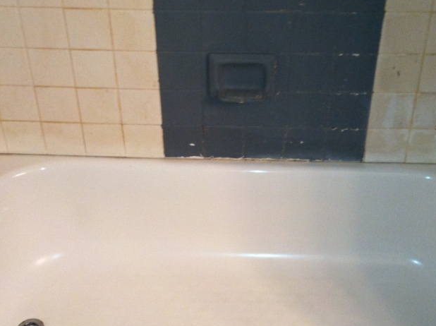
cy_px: 163
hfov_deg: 33.3
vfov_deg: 25.2
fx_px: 730
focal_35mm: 58
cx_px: 225
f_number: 2.8
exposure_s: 1/15
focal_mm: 3.85
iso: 160
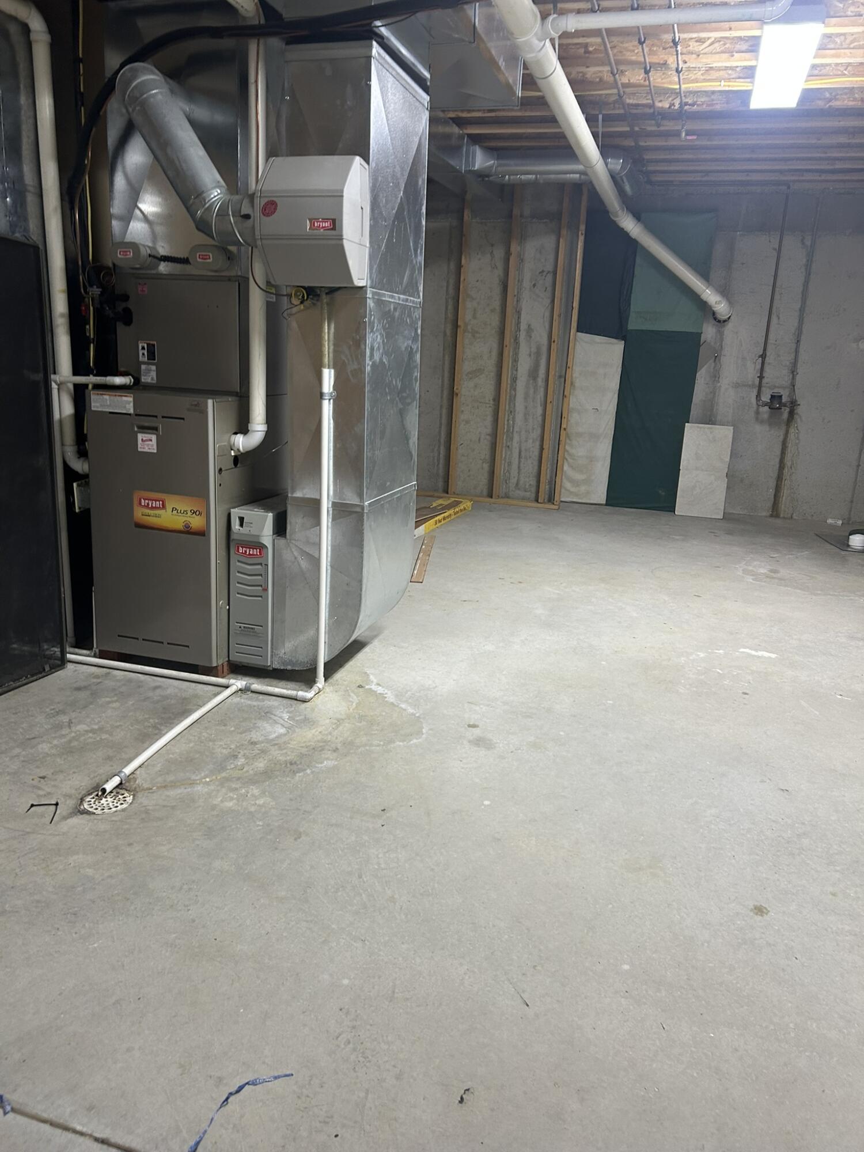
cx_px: 432
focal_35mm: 26
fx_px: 865
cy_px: 576
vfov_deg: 67.3
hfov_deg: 53.1
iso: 100
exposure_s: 1/60
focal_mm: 5.7
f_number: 1.5
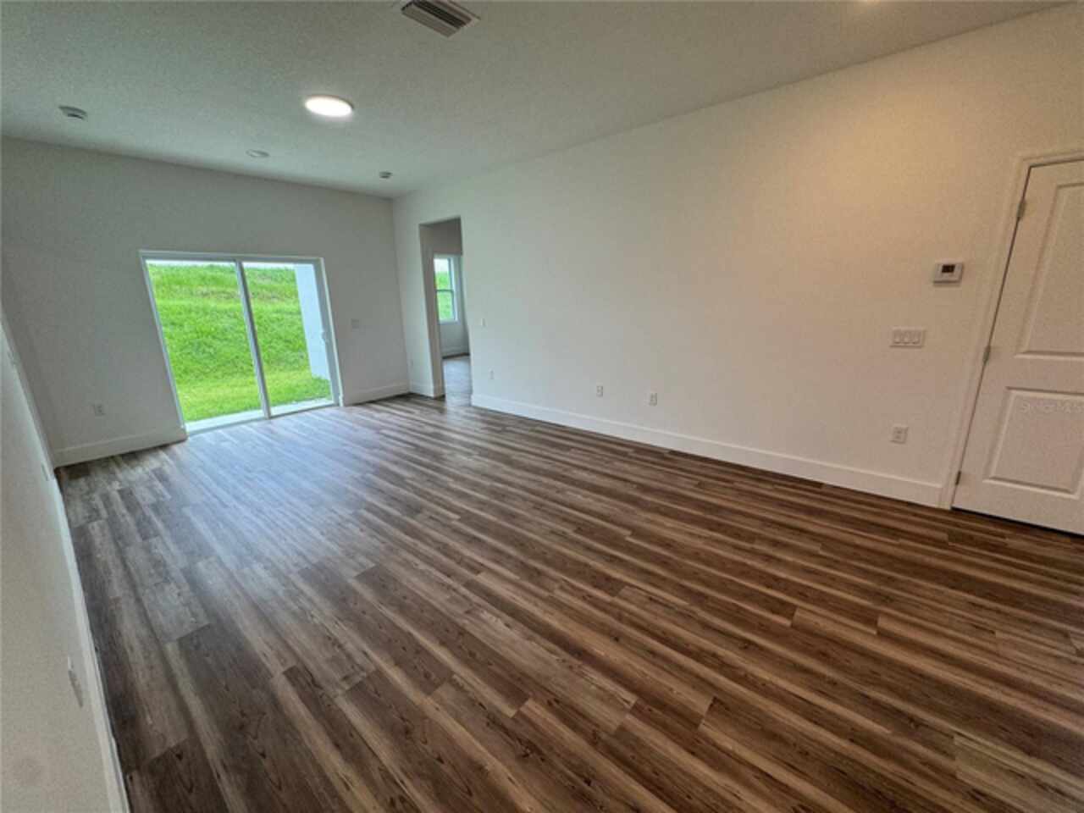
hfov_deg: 102.1
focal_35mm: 14
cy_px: 406
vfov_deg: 85.7
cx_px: 542
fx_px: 438
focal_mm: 2.22
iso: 125
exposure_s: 1/120
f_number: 2.2
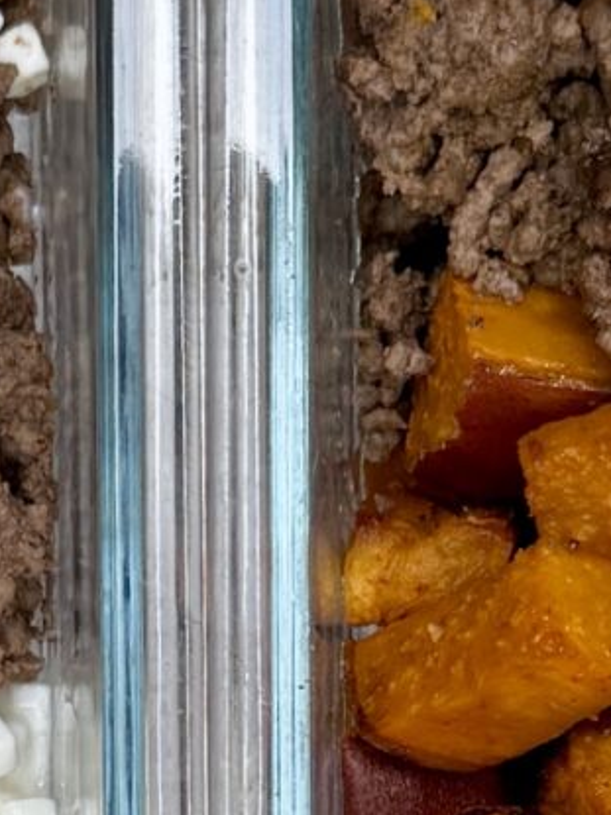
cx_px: 171
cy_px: 1271
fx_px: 3485
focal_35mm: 148
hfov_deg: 10.0
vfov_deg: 12.6
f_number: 1.78
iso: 64
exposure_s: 1/203
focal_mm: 6.76
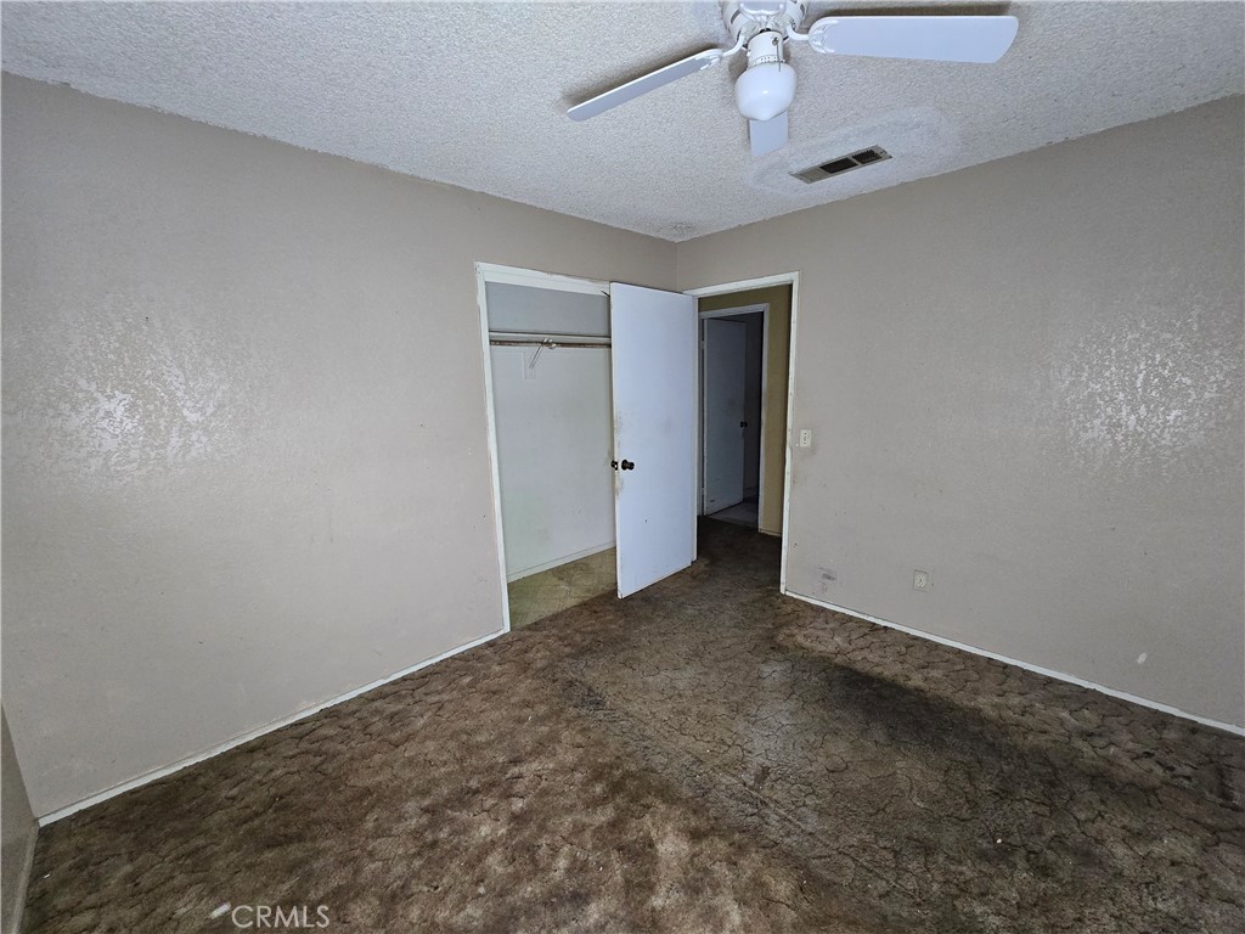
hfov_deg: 106.2
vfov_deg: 89.9
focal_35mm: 13
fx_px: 468
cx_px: 622
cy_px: 467
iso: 500
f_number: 2.2
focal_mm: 2.2
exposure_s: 1/55.6
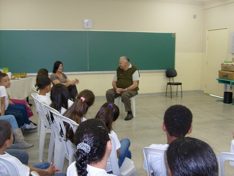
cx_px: 117
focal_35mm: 35
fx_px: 237
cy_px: 88
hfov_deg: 52.6
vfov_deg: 40.7
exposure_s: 1/20
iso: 100
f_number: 2.8
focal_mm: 5.8
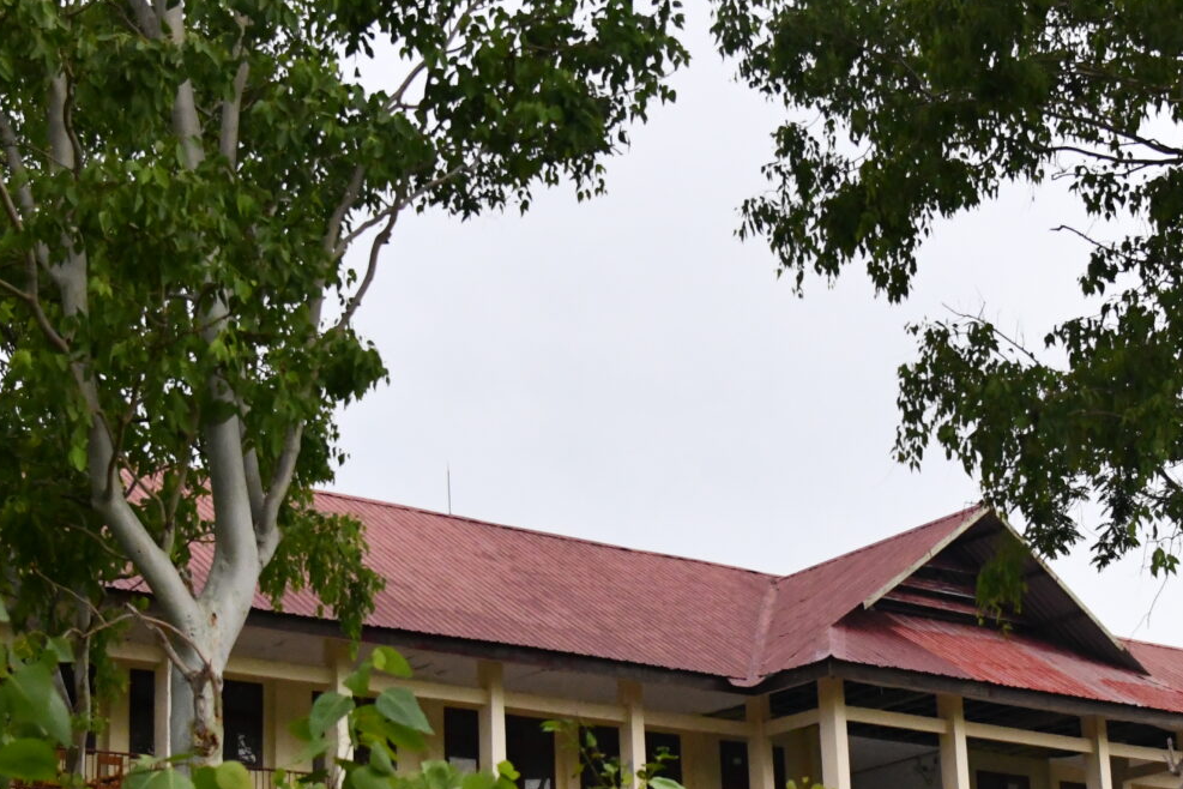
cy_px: 627
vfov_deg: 19.3
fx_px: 2300
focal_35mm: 70
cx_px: 693
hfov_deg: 28.8
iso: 4000
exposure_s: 1/4000
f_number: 5
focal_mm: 27
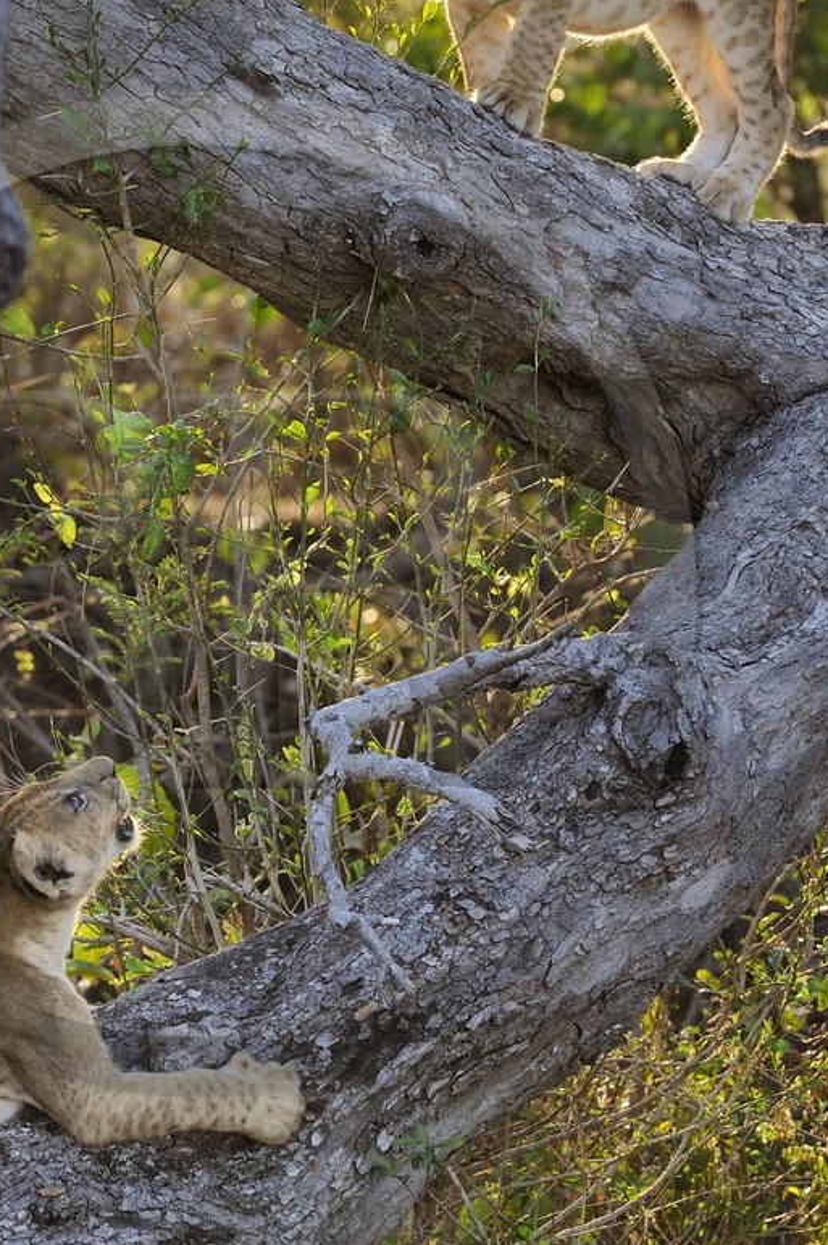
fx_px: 14336
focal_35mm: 415
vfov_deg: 5.0
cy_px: 593
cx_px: 197
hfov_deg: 3.3
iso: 640
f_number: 5.6
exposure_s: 1/250
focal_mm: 200
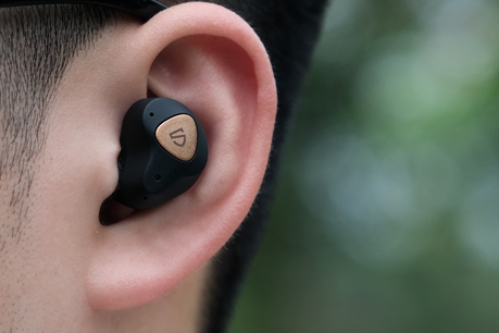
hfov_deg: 11.0
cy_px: 129
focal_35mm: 185
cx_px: 50
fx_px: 2564
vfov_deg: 7.4
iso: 200
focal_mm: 55
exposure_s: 1/950
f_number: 2.8
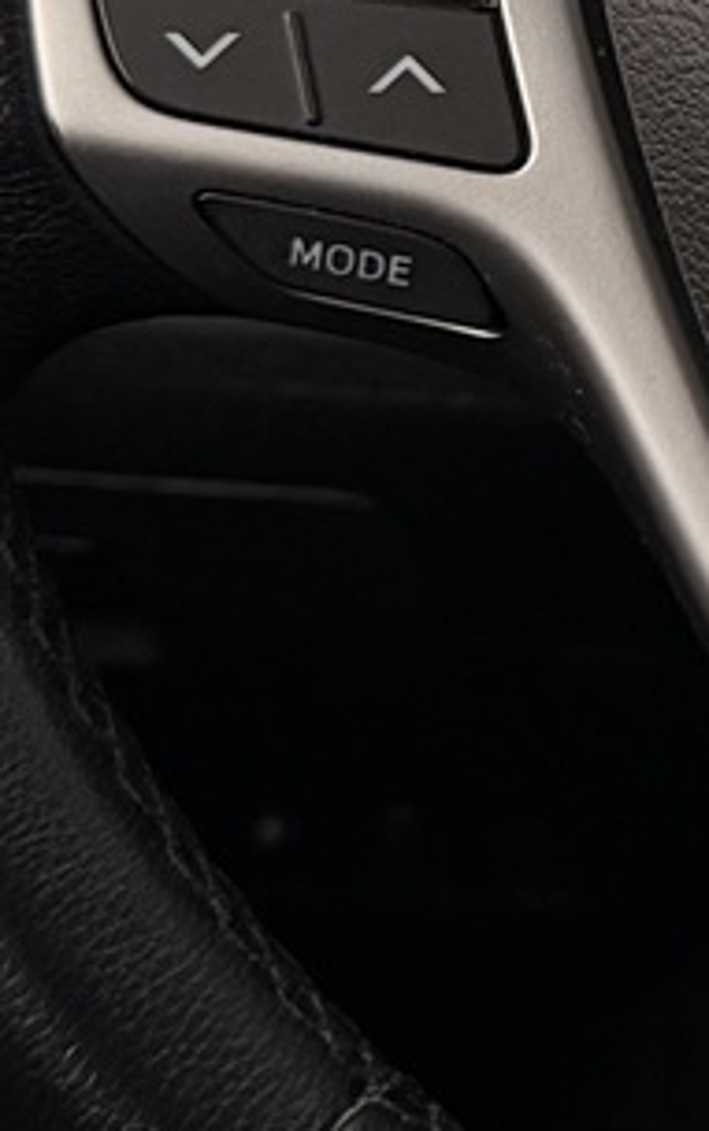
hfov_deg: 10.1
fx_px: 3705
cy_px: -26
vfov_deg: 17.0
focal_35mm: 120
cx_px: 1425
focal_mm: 6.76
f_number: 1.78
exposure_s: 1/50
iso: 640
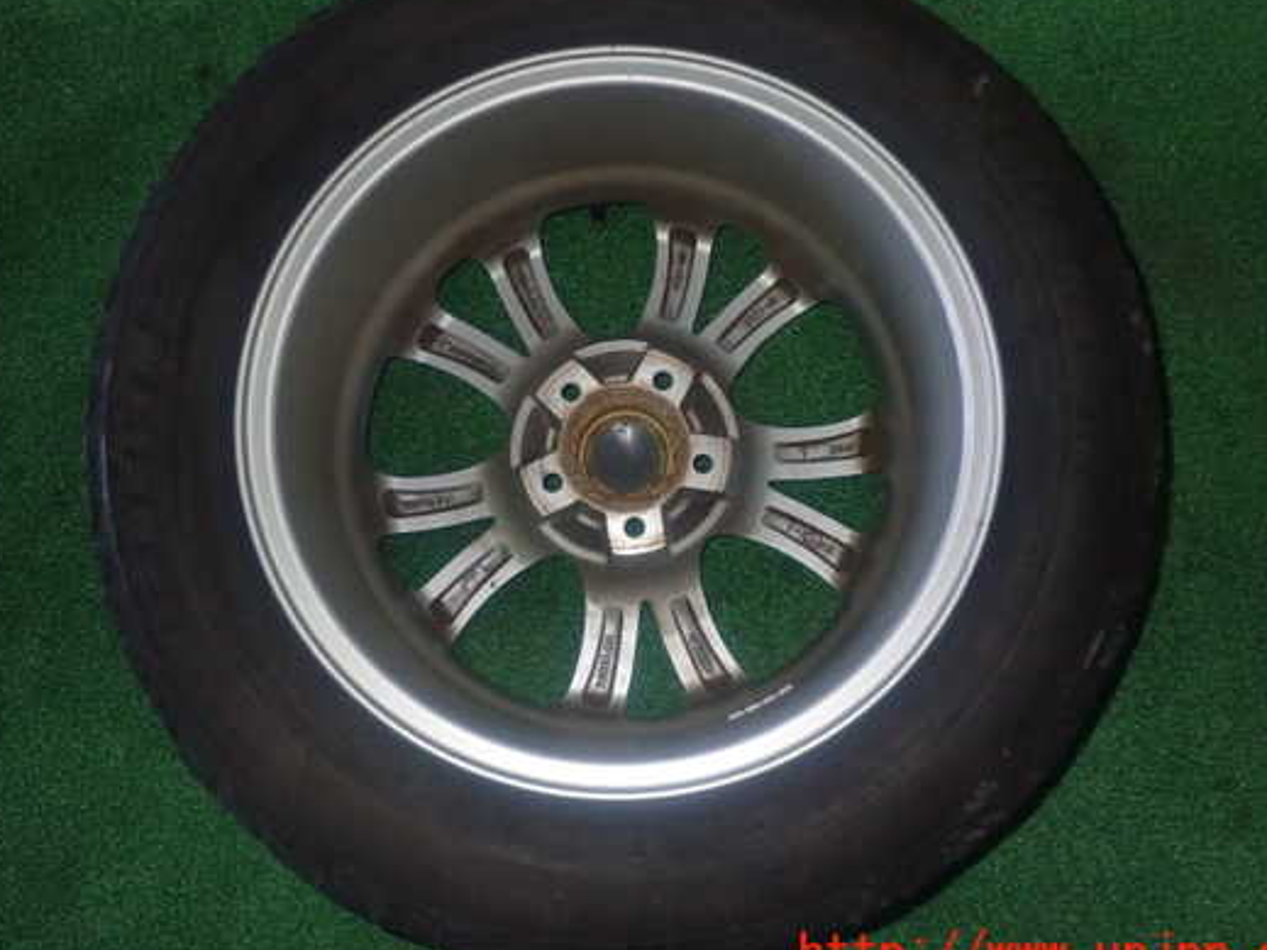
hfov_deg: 50.1
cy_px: 437
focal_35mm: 37
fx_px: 1354
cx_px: 618
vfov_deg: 38.6
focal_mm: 5.79
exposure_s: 1/30
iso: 800
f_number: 7.1
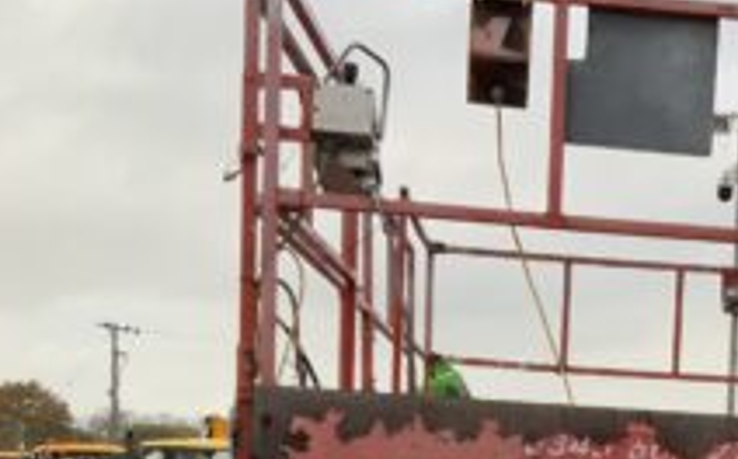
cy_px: 629
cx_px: 801
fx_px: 1869
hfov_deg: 21.3
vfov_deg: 13.4
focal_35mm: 93
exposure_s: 1/122
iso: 50
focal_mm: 3
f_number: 1.8
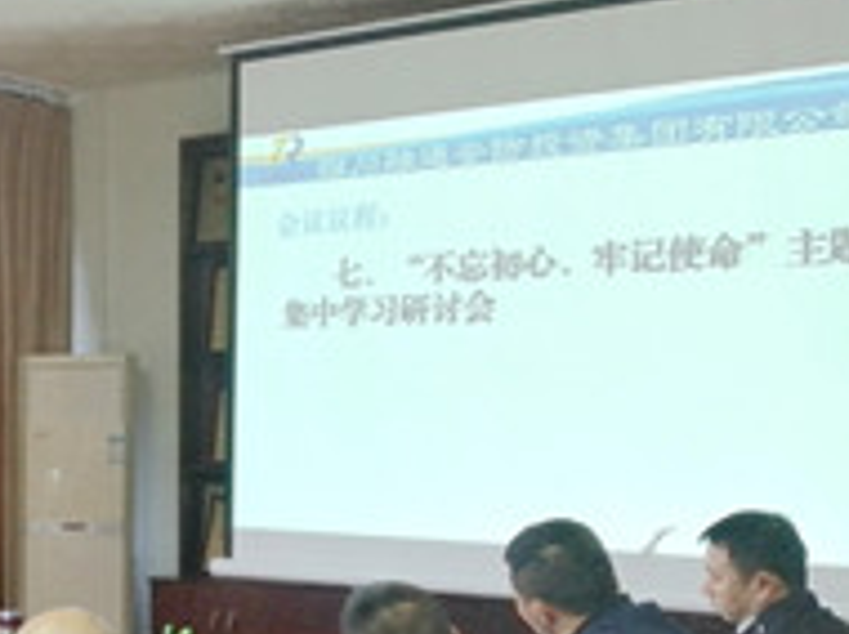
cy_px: 563
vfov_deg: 20.8
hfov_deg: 25.6
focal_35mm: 69
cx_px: -143
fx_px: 1690
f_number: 1.8
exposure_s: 1/50
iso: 80
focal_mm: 3.62
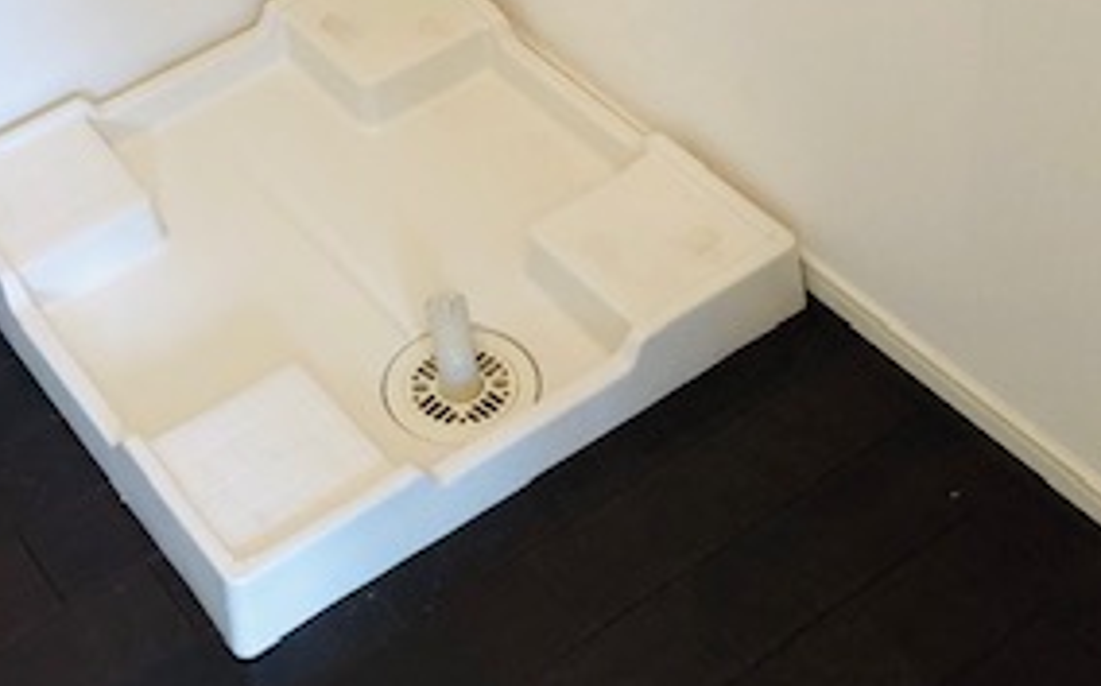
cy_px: -147
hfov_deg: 29.7
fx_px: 2009
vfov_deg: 18.3
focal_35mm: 67
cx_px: 171
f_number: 1.8
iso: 32
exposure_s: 1/33
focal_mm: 3.99
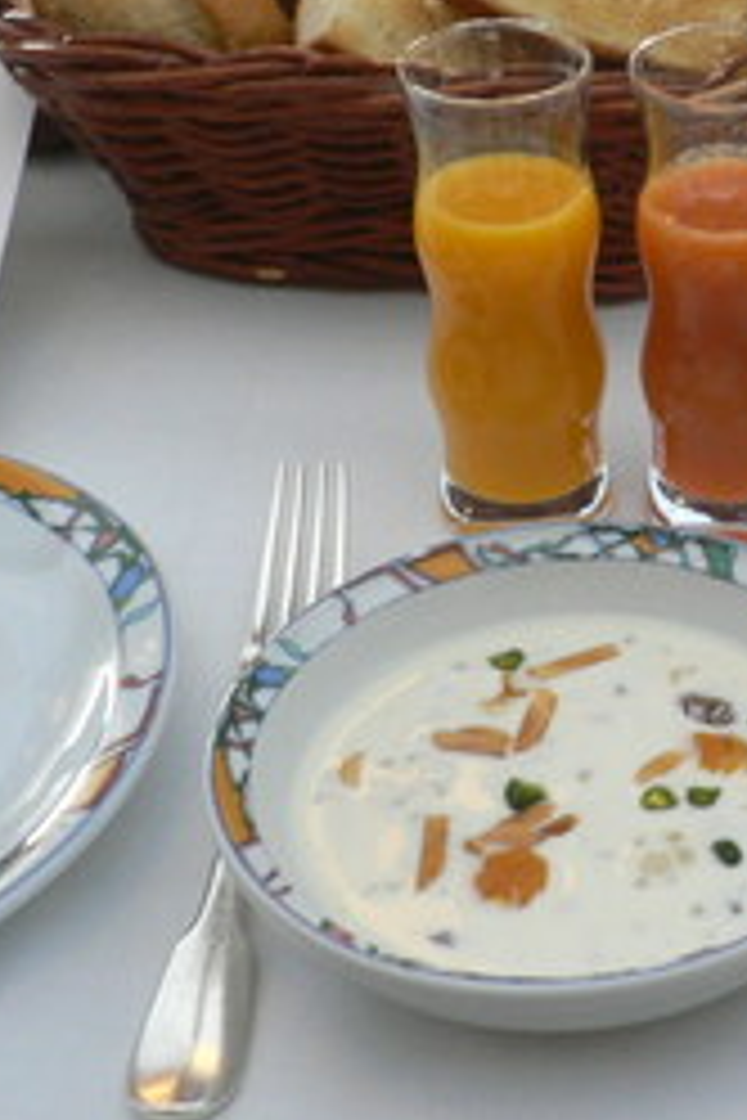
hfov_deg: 17.9
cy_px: 389
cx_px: 855
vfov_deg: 27.6
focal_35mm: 73
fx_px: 2272
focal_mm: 5.8
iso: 200
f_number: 2.8
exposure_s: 1/15
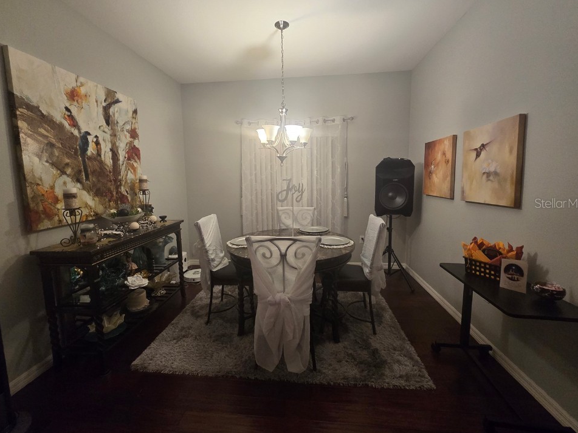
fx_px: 234
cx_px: 281
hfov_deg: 102.0
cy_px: 203
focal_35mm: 14
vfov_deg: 85.6
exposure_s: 1/60
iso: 500
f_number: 2.2
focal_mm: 2.2
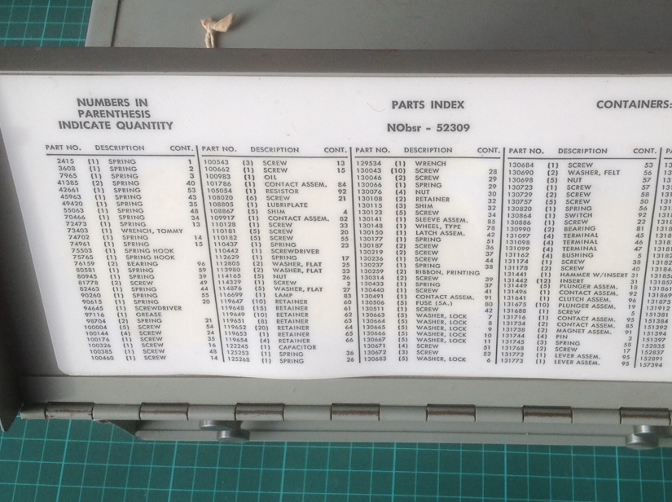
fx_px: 1066
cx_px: 439
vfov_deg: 26.4
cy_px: 175
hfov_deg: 34.7
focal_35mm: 55
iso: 50
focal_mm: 4.28
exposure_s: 1/248
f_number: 2.4
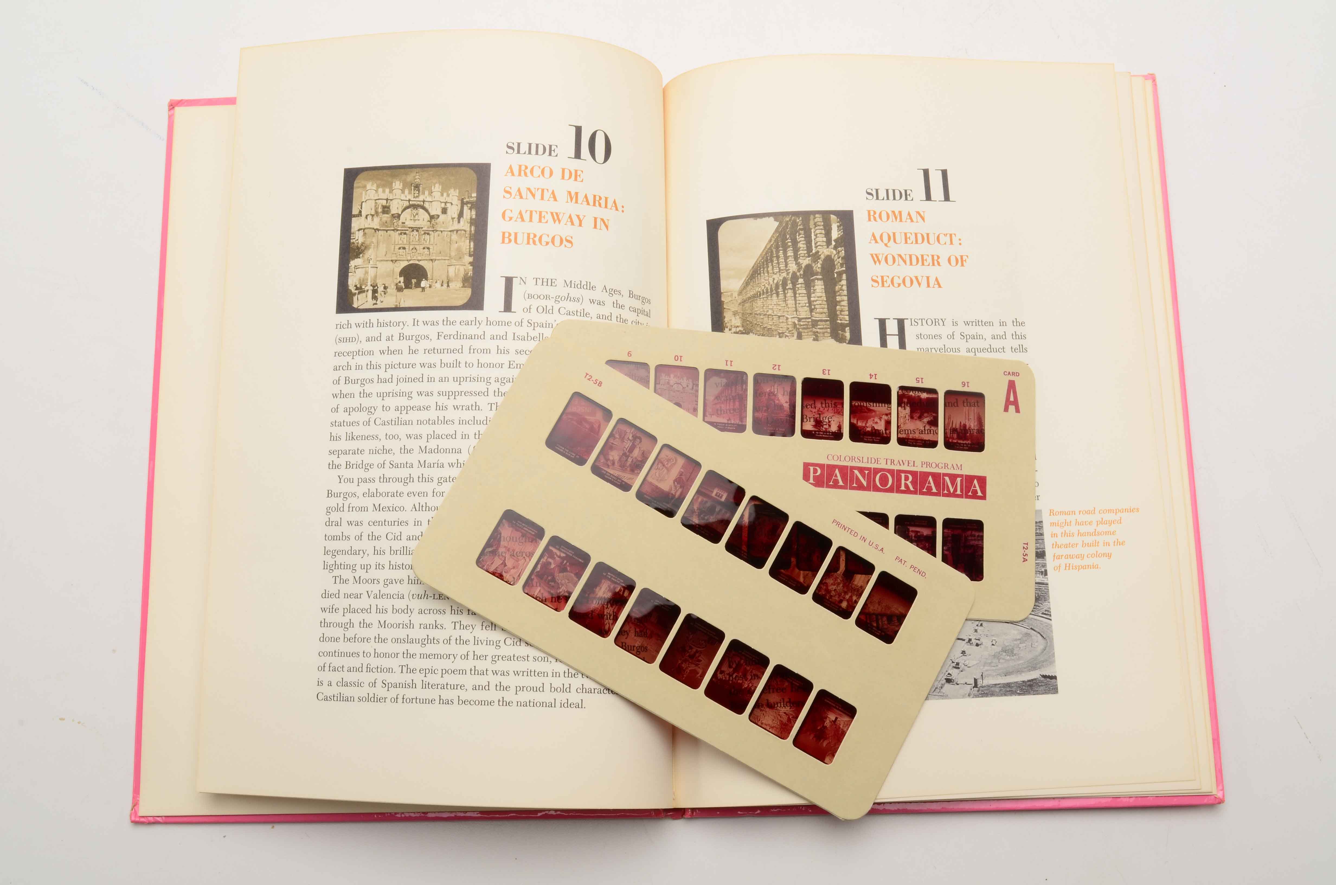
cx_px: 668
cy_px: 442
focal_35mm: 44
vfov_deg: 30.7
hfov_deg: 45.0
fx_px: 1611
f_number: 25
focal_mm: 29
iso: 100
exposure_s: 1/160
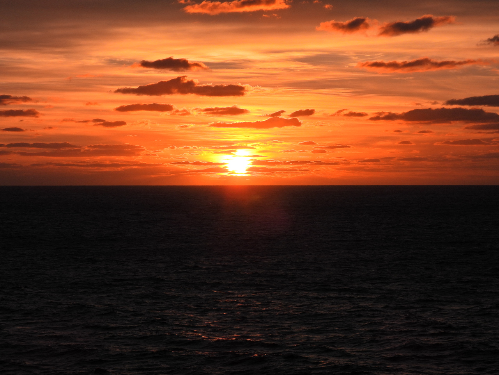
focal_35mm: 115
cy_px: 188
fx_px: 1658
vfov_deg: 12.9
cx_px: 250
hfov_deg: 17.1
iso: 100
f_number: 4.5
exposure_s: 1/2000
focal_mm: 20.5
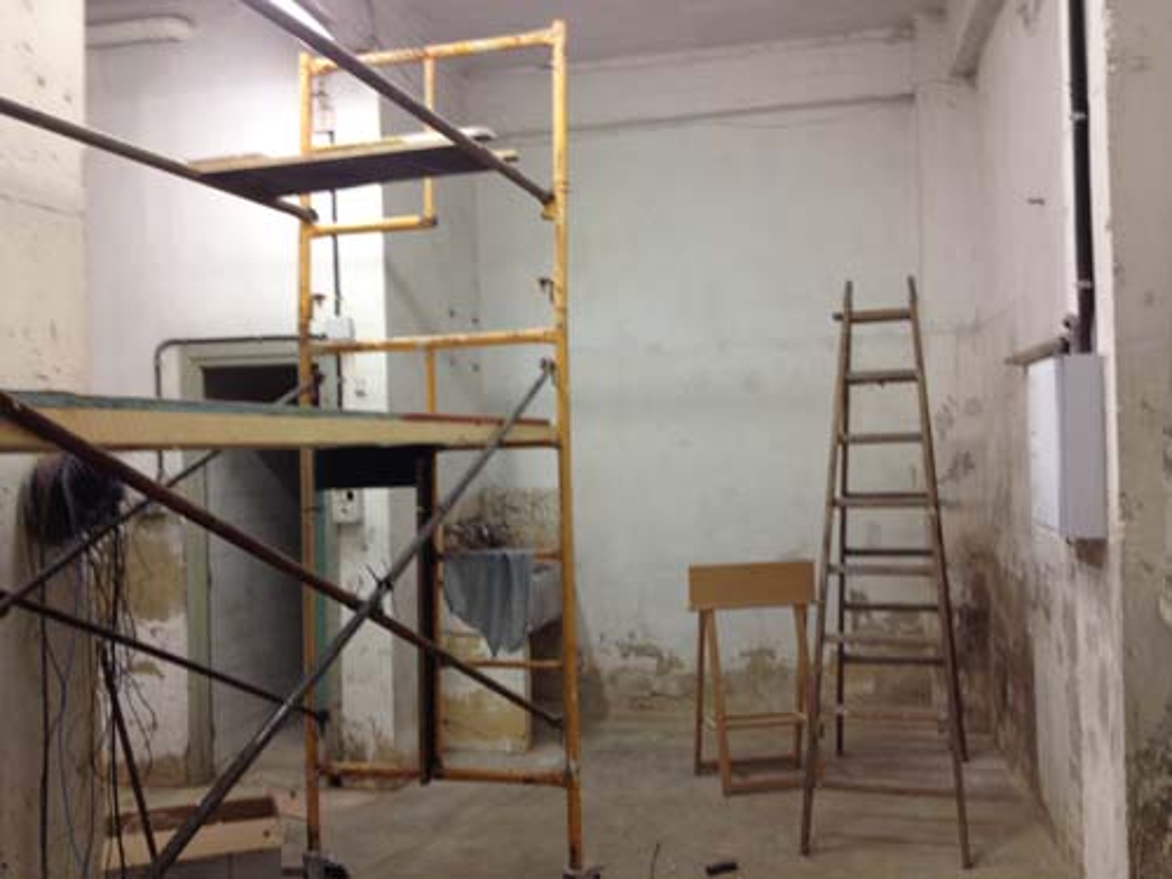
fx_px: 1185
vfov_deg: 40.7
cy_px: 440
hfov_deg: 52.6
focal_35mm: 35
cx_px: 586
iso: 50
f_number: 2.4
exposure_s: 1/20
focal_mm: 4.28
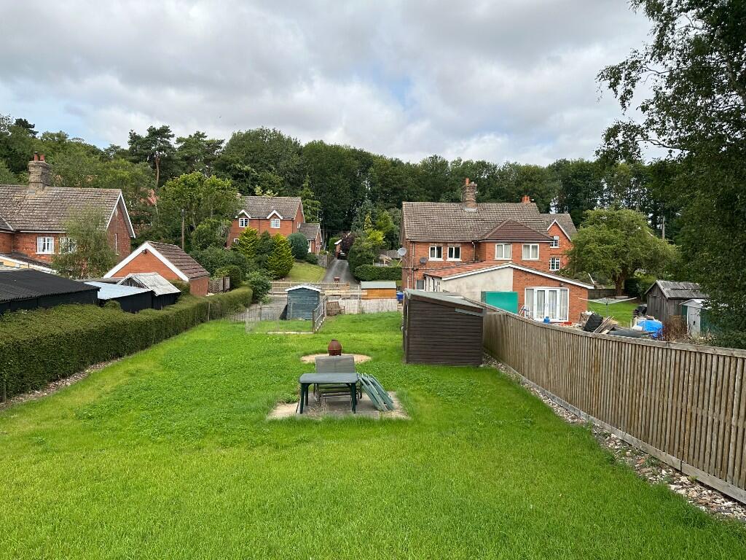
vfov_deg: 56.8
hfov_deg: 71.6
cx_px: 373
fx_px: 517
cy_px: 280
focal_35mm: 24
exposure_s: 1/3472
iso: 80
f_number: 1.78
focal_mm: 6.86
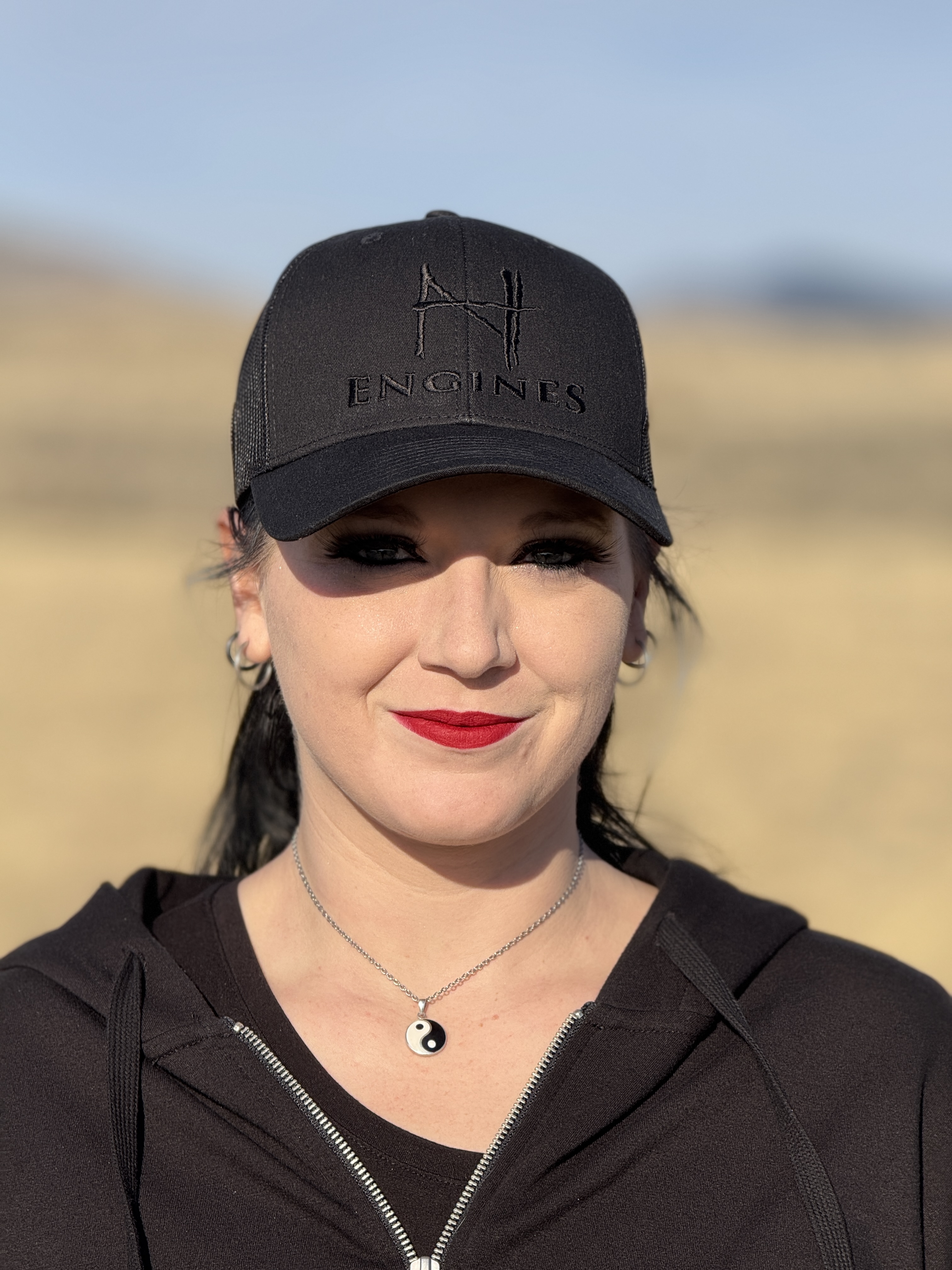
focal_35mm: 120
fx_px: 4400
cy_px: 635
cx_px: 476
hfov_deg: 12.3
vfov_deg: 16.4
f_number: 2.8
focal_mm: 15.66
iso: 64
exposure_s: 1/1866
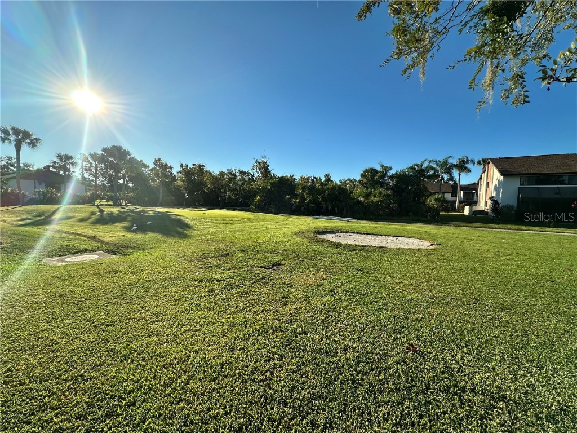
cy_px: 216
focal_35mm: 14
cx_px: 288
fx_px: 233
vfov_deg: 85.7
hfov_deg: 102.1
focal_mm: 2.22
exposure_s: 1/1984
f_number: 2.2
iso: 40
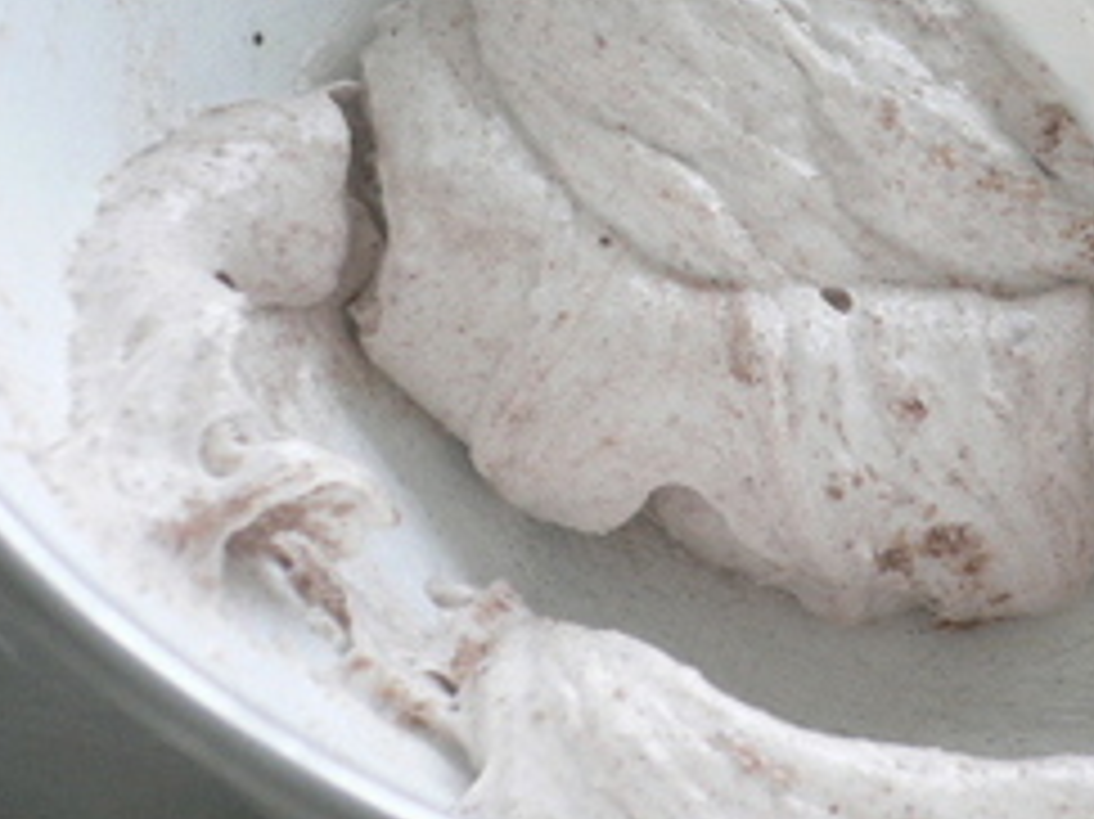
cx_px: 1035
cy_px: 92
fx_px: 2274
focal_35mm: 72
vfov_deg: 20.1
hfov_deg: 26.0
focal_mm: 5.8
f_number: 2.8
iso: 100
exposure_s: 1/25
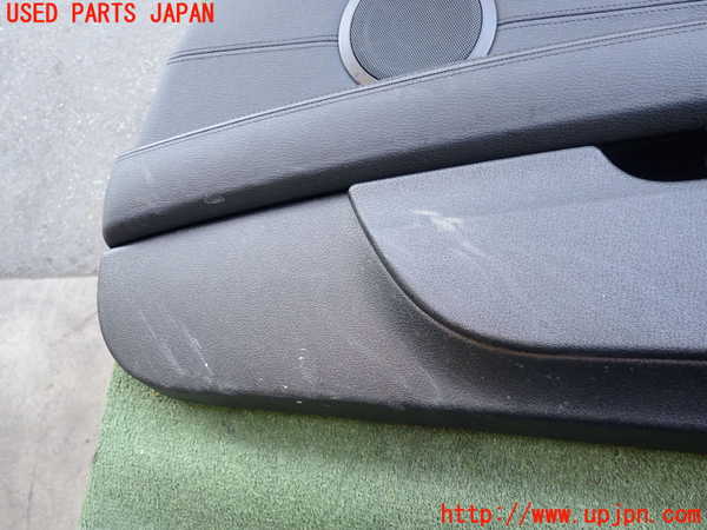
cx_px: 354
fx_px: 613
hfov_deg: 60.0
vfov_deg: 46.8
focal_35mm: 30
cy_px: 265
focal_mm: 5.4
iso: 200
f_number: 2.3
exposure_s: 1/50
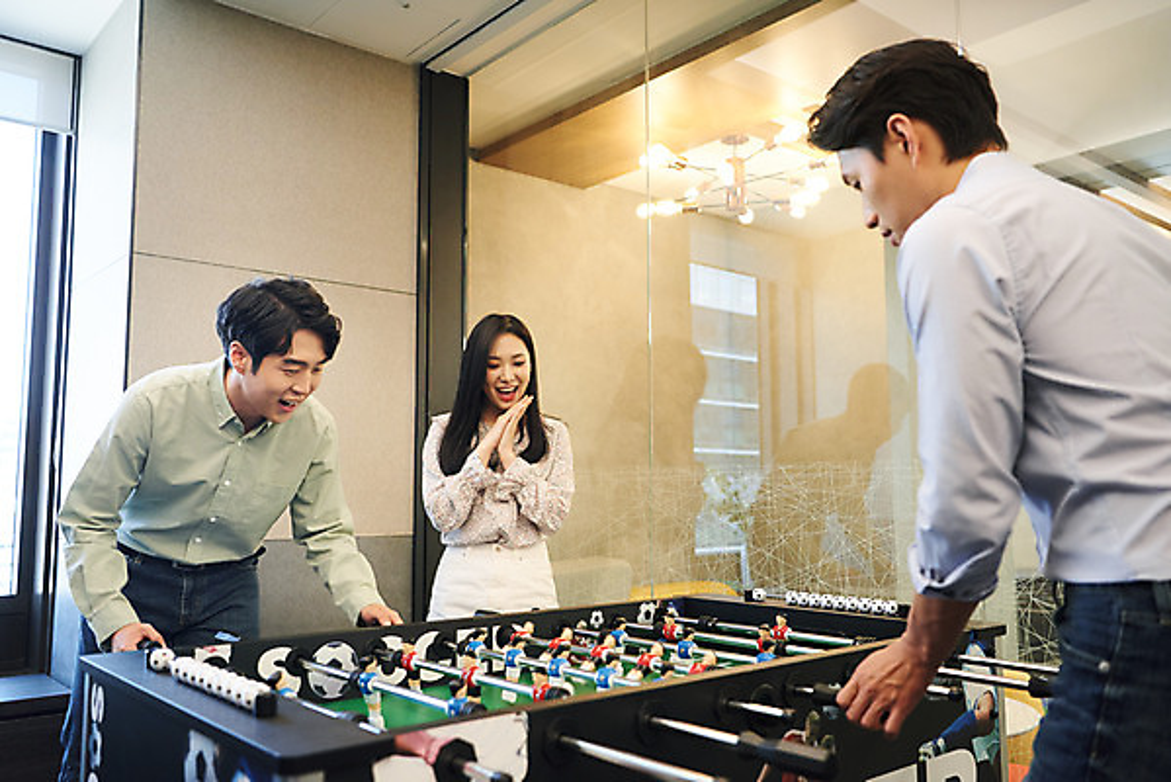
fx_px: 1009
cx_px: 586
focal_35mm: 31
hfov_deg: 60.3
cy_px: 391
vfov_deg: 42.4
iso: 800
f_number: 3.2
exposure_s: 1/125
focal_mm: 31
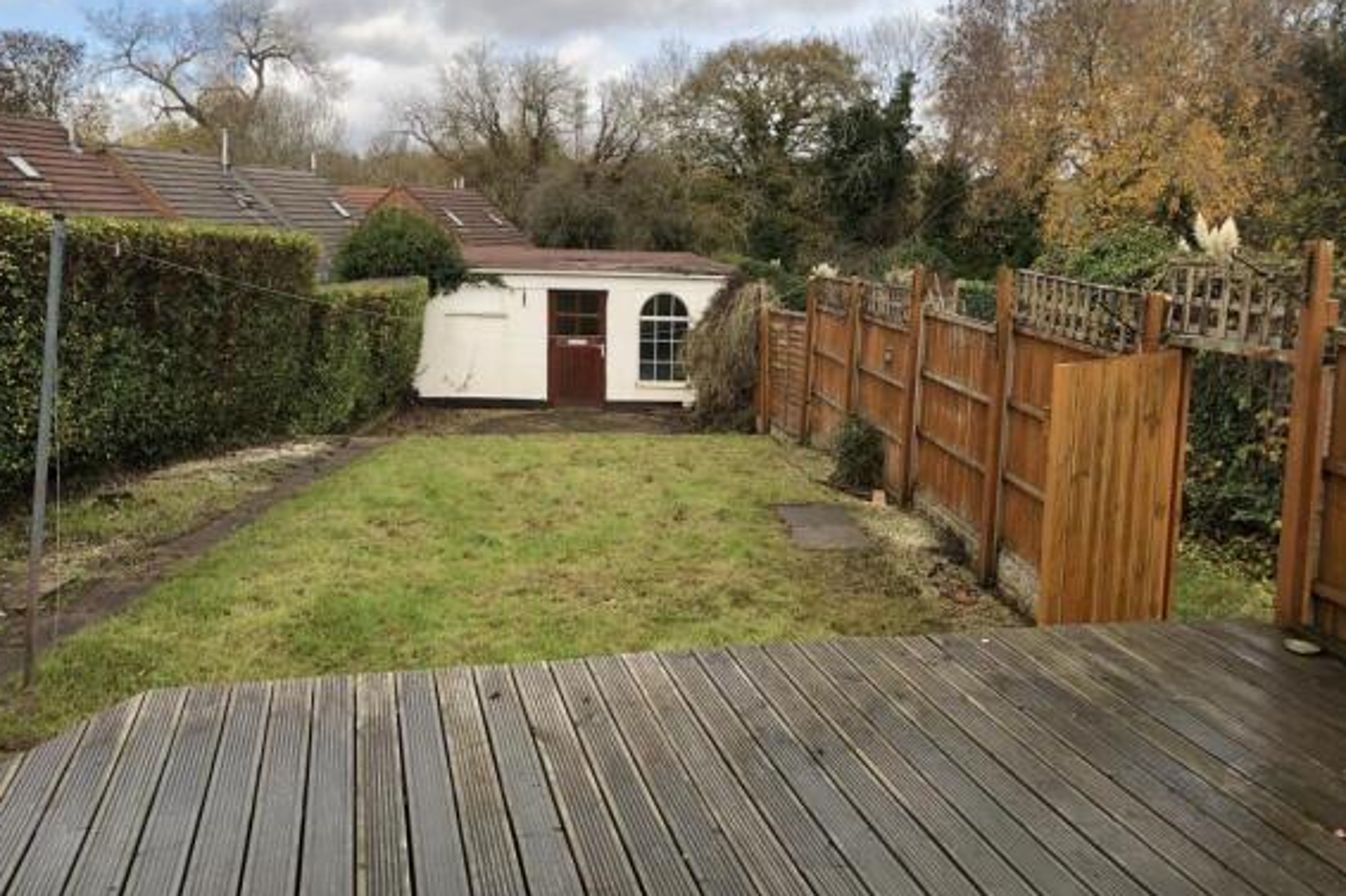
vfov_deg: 43.5
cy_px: 393
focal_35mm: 30
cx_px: 662
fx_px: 1121
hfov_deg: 61.9
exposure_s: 1/470
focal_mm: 3.99
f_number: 1.8
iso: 20
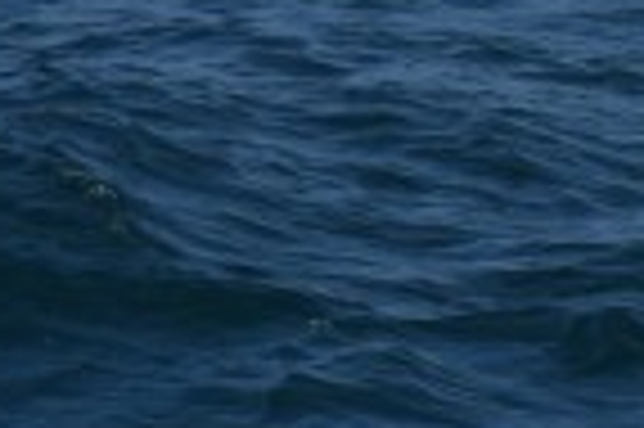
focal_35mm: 623
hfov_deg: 3.2
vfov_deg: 2.2
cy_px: 342
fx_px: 11128
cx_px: 2369
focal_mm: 55
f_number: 5.6
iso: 200
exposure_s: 1/1600
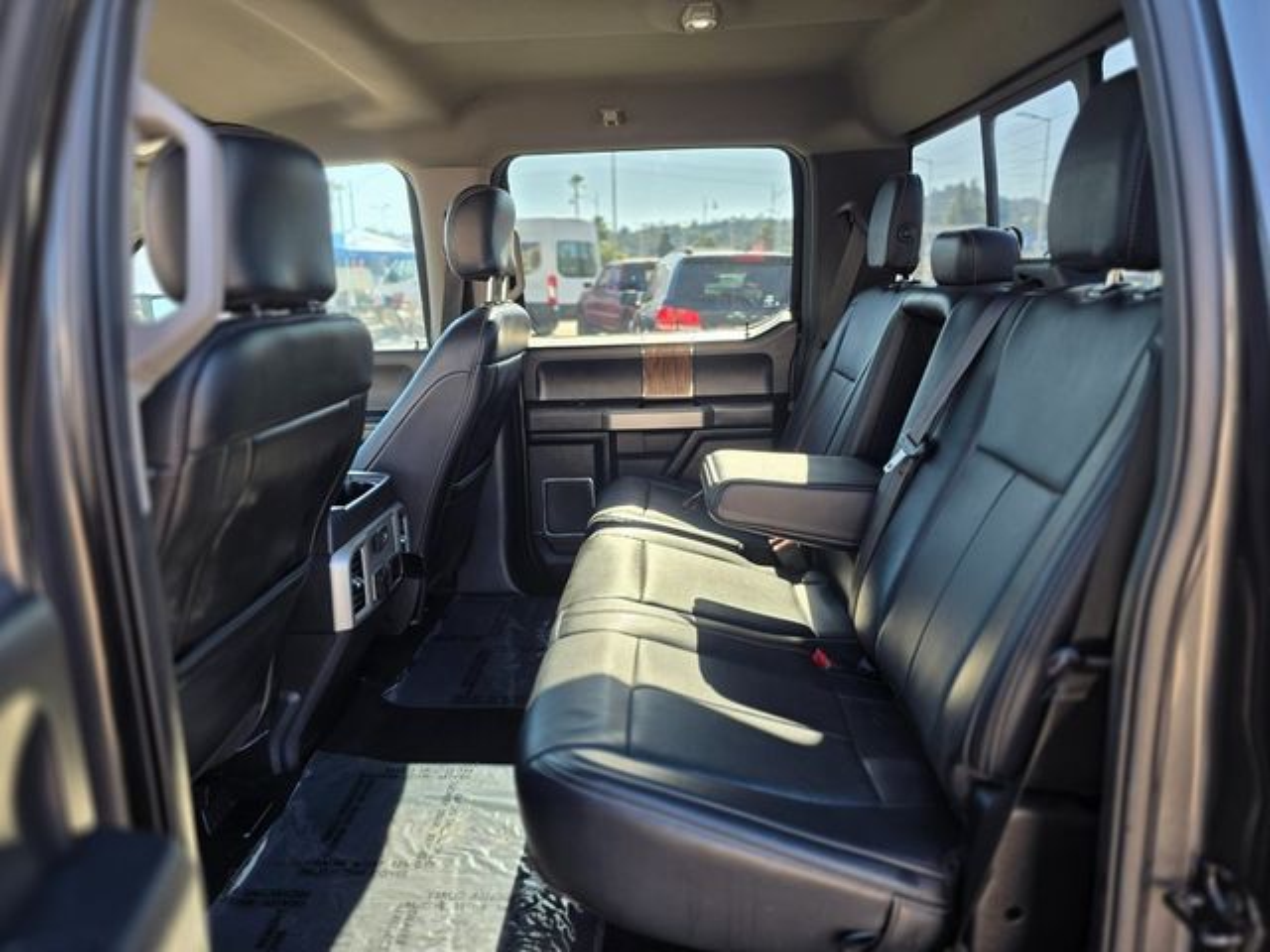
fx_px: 844
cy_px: 476
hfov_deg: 73.9
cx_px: 635
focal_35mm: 23
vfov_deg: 58.9
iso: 50
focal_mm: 6.3
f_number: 1.7
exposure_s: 1/180
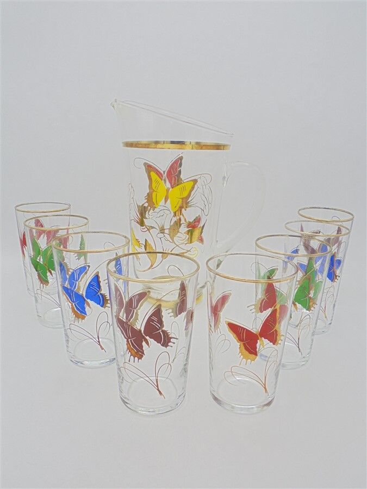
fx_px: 410
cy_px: 244
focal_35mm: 29
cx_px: 184
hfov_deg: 48.2
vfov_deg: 61.7
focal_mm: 5.3
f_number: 3.7
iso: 100
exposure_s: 1/60
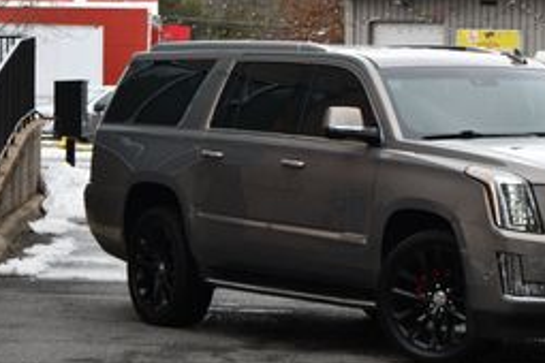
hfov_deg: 10.6
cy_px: 110
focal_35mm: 193
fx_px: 2922
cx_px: 415
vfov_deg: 7.1
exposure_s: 1/250
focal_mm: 82
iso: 110
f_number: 8
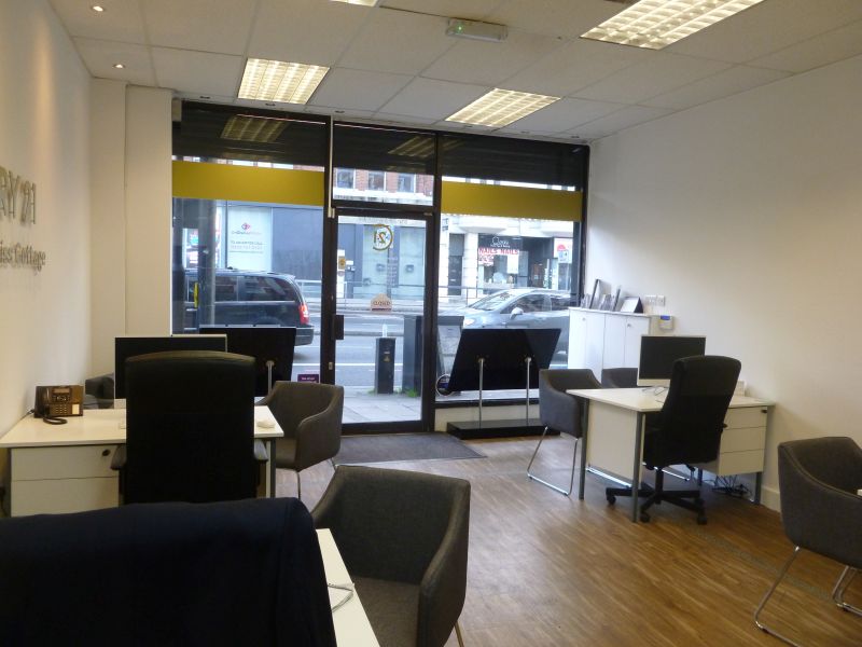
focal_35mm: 28
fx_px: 697
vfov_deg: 49.7
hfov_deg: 63.4
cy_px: 324
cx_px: 431
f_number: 3.3
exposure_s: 1/60
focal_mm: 5
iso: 250
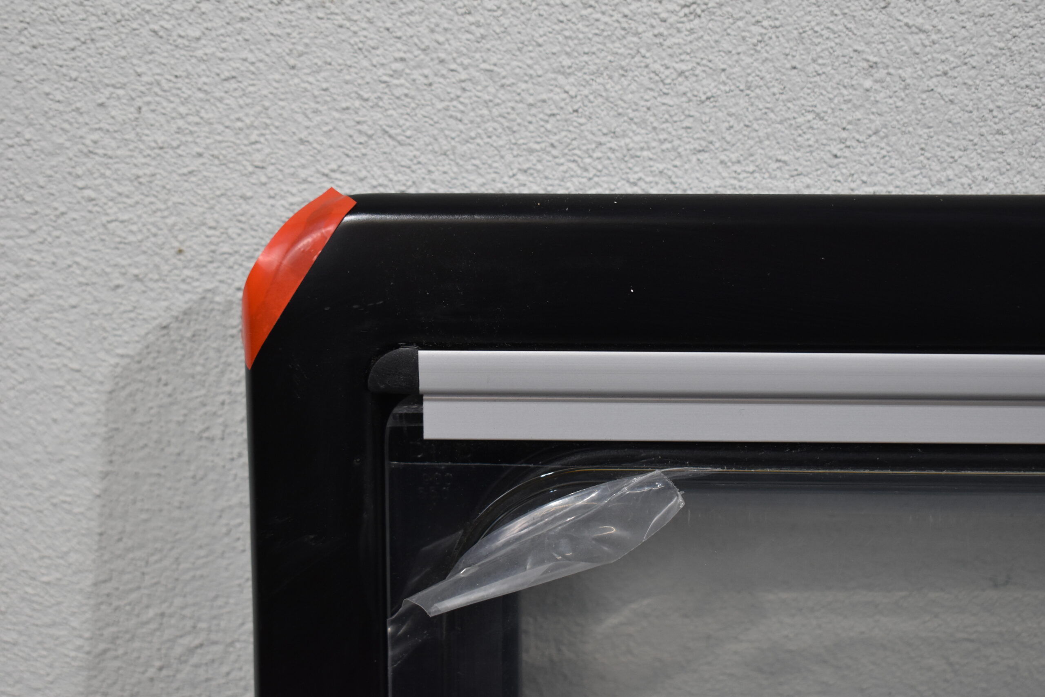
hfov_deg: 29.9
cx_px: 522
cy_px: 348
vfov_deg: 20.2
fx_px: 1959
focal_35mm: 68
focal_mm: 45
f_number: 5
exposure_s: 1/200
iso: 800
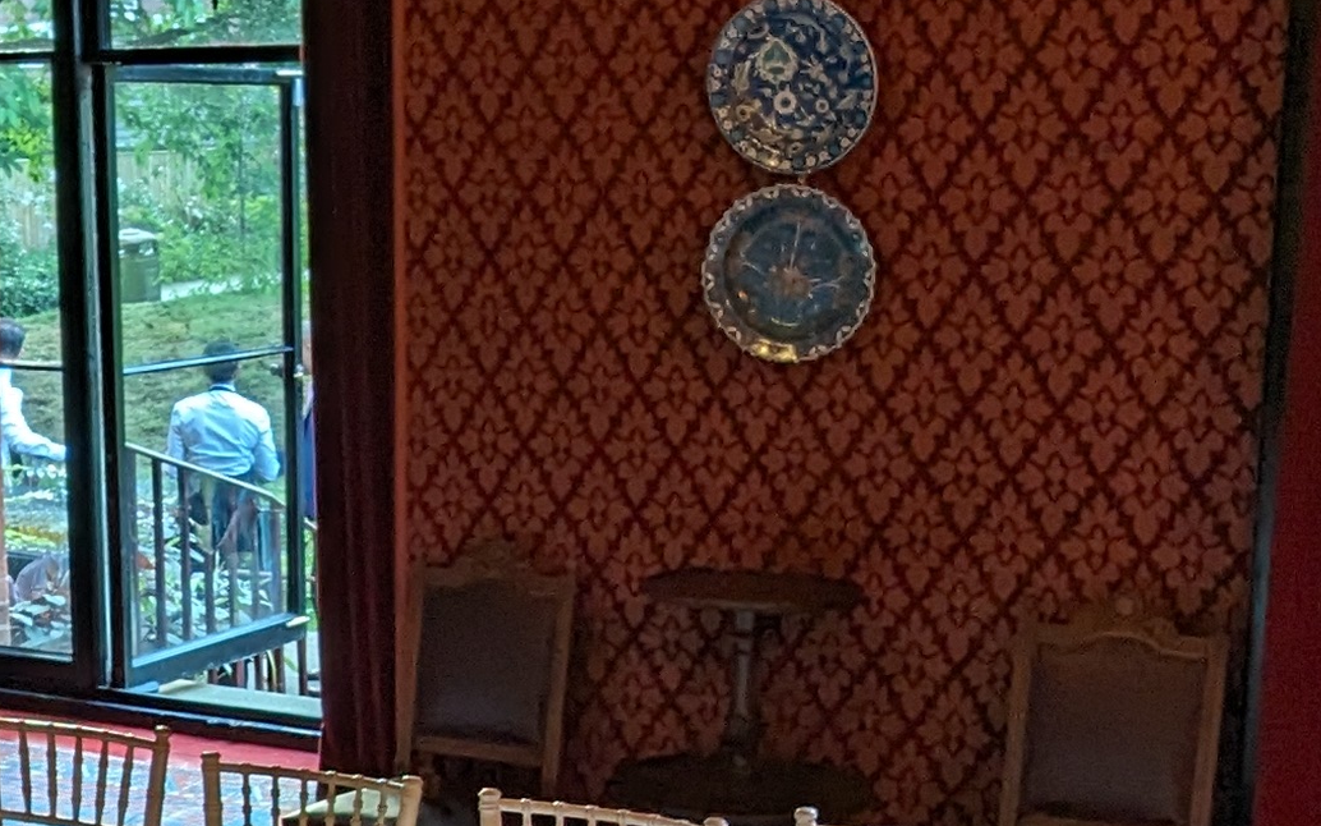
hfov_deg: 30.2
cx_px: 373
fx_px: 2412
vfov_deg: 19.2
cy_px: 669
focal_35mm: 67
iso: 102
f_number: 2.2
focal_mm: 2.35
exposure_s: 1/33.3
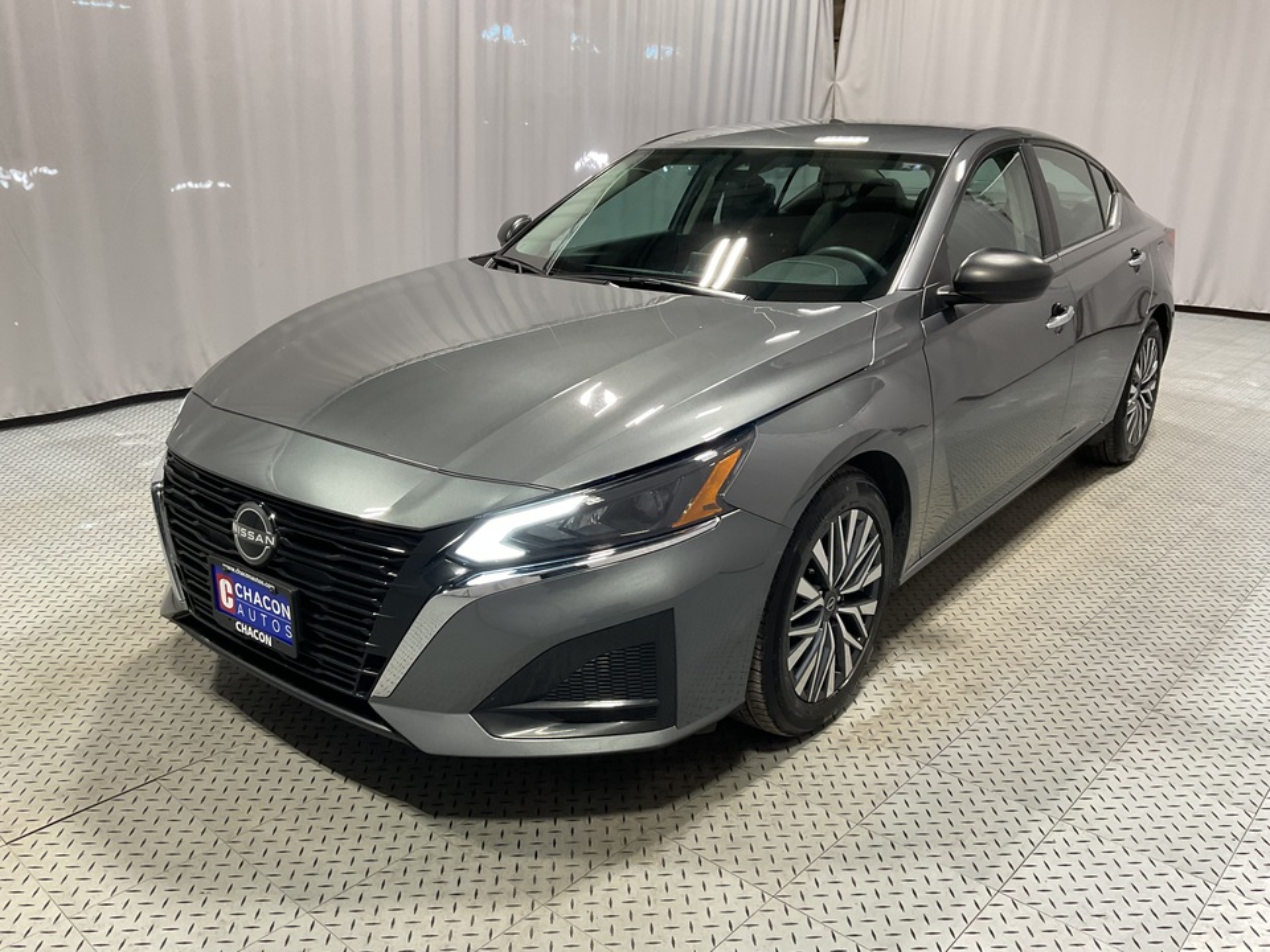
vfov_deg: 48.2
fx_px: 1064
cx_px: 635
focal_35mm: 29
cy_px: 476
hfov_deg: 61.7
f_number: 1.8
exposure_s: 1/50
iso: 64
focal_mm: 3
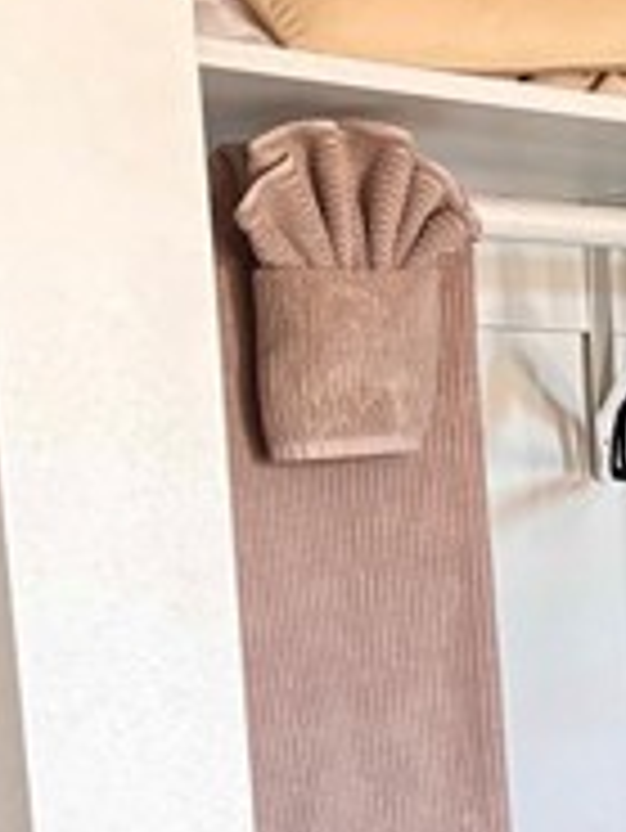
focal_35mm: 90
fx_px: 2168
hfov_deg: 15.0
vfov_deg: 20.9
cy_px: 868
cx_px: 995
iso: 640
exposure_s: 1/30
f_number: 1.6
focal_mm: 5.96
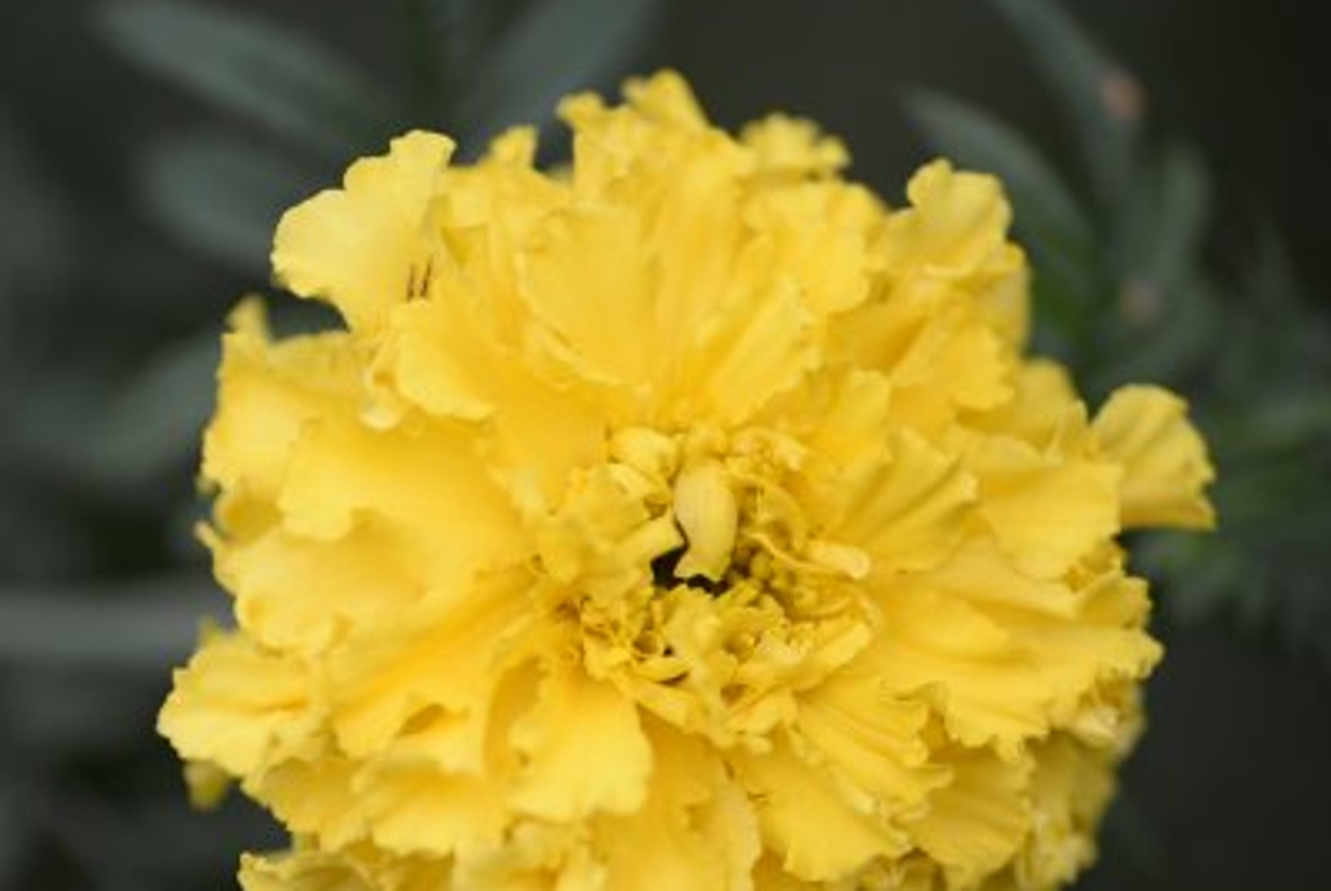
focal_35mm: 141
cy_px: 642
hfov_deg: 14.5
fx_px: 5219
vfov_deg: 9.7
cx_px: 327
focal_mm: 92
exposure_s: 1/250
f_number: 2.8
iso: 100
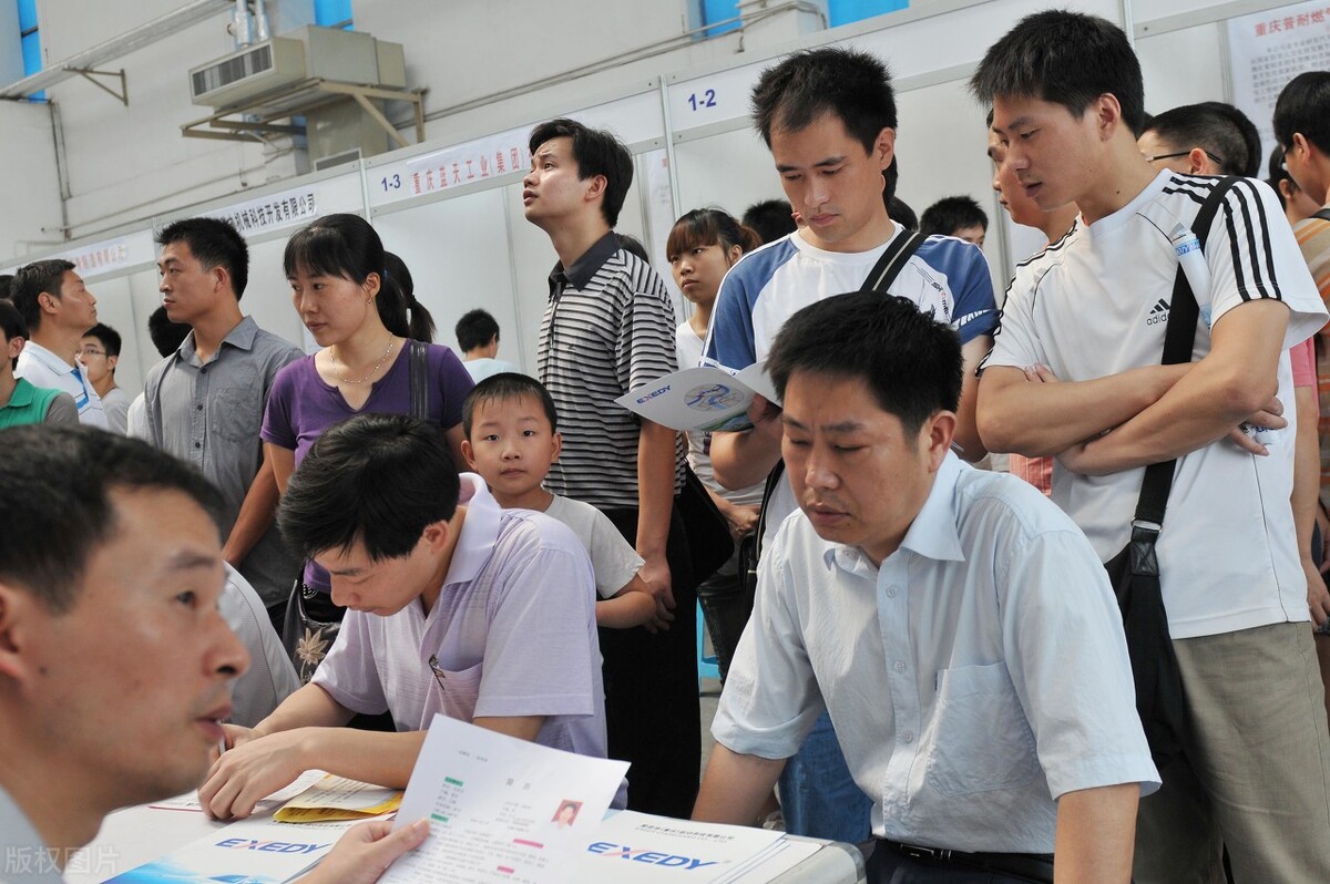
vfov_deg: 36.8
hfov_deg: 53.2
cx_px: 665
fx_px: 1329
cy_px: 442
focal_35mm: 36
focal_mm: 24
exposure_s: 1/250
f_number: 4
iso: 400
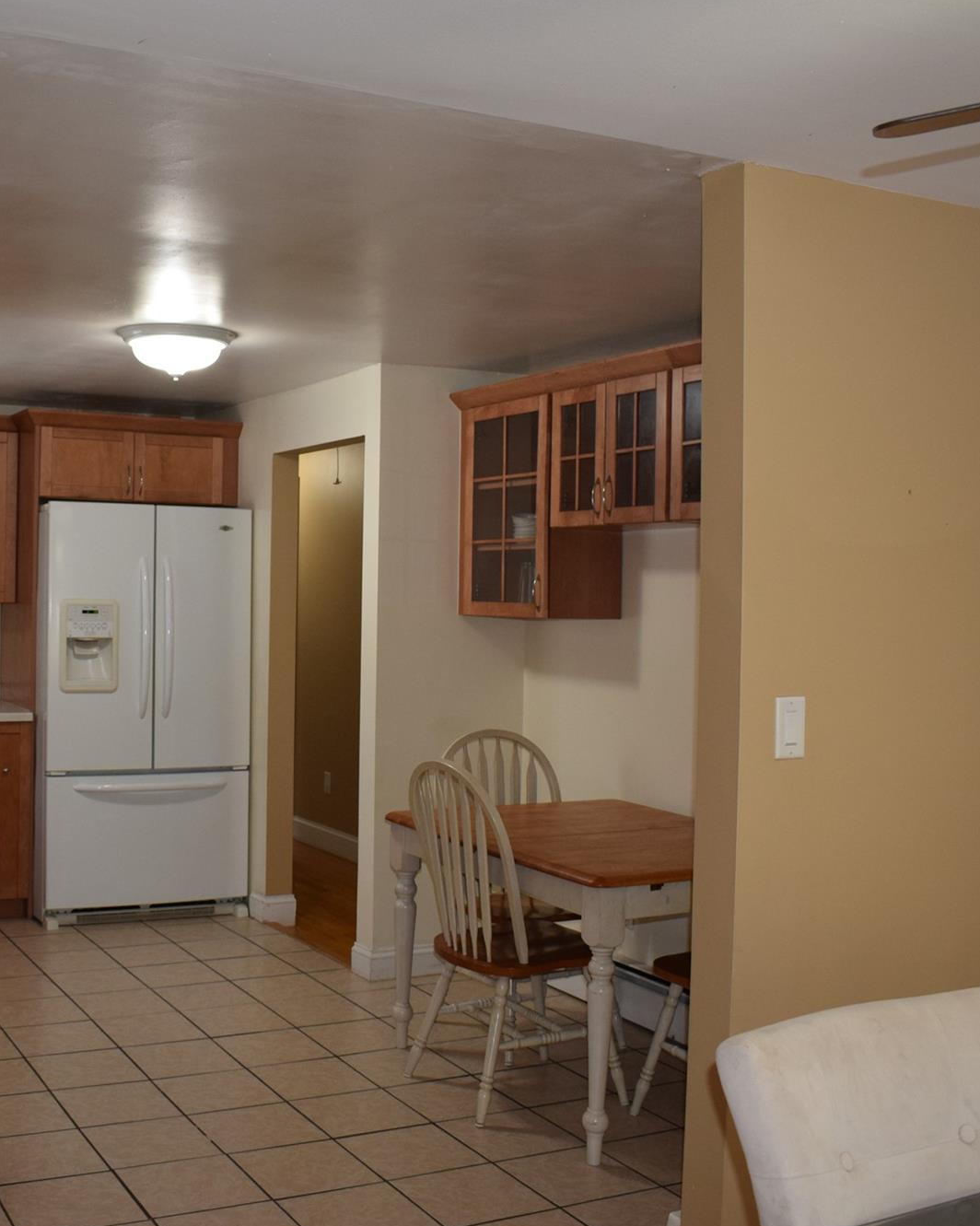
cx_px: 309
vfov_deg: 46.9
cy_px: 608
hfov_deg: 37.7
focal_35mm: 39
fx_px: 1415
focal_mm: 18
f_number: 5
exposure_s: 1/100
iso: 800
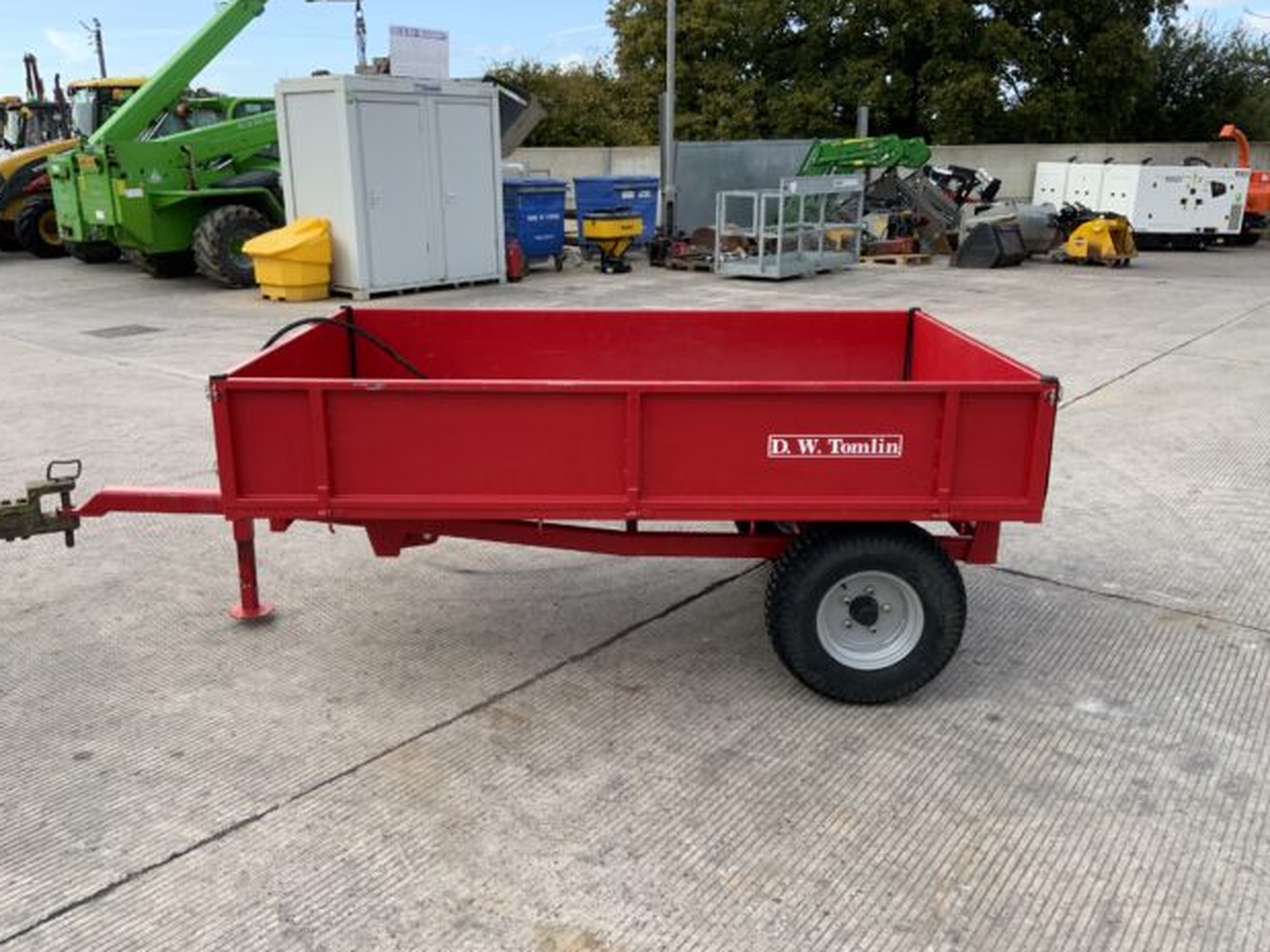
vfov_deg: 46.8
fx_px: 1100
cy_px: 472
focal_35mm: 30
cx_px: 630
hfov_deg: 60.0
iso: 16
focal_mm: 3
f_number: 1.8
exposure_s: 1/419
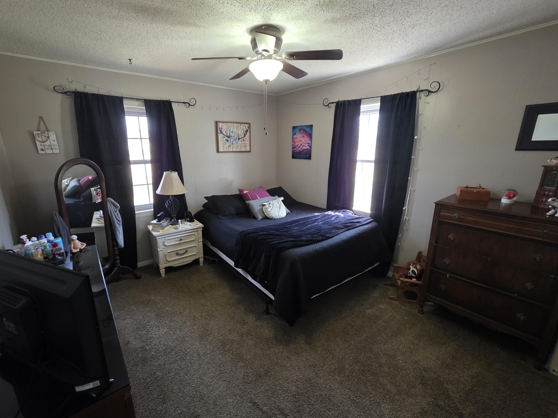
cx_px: 259
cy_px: 209
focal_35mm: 14
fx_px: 226
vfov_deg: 85.7
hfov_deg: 101.9
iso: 500
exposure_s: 1/60
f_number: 1.9
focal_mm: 2.2
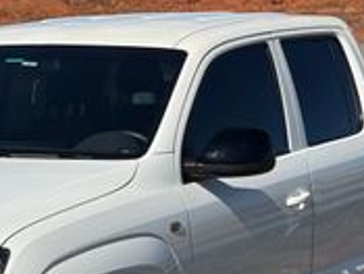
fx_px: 1359
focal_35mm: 129
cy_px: 230
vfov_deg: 11.5
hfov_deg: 15.2
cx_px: 69
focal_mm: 6.76
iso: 80
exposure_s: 1/7143
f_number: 1.78
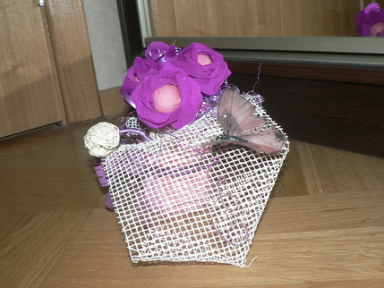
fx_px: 466
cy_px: 143
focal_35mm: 42
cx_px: 201
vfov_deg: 34.4
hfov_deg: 44.8
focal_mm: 6.7
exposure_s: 1/60
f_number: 2.8
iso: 100
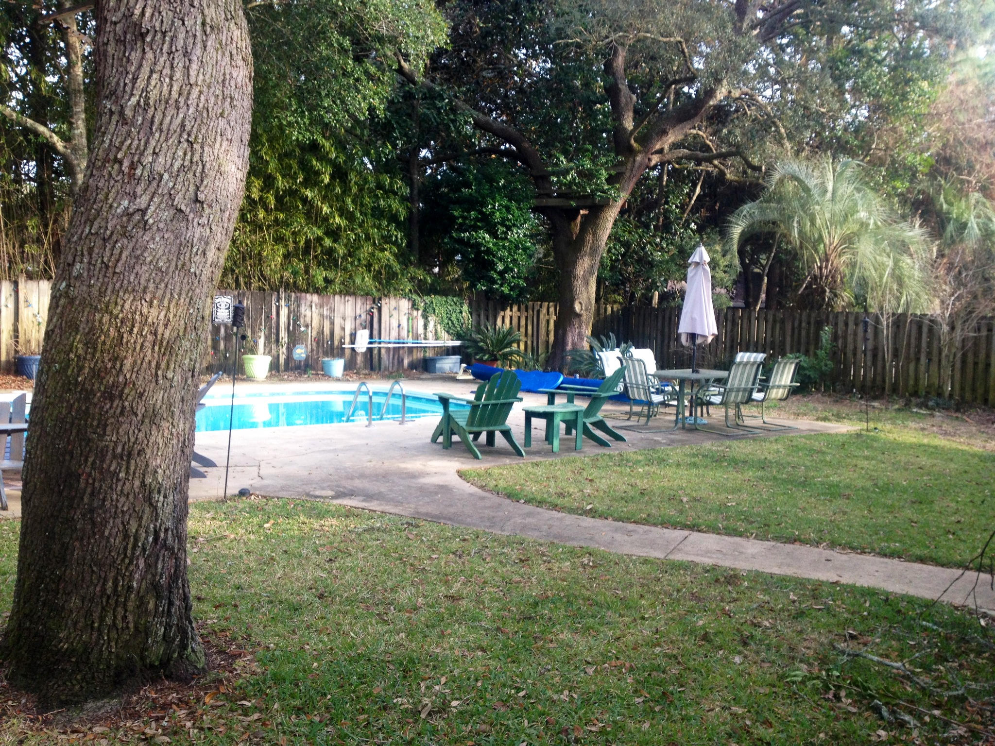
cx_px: 498
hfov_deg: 52.6
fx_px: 1006
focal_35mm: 35
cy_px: 373
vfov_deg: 40.7
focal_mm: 4.28
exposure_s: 1/120
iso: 64
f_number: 2.4
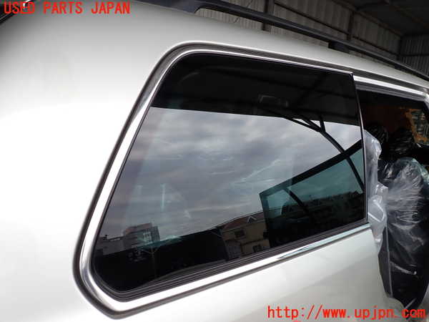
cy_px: 161
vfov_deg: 54.9
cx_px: 214
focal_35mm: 25
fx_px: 310
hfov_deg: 69.4
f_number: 2.8
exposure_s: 1/200
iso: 100
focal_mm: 4.5
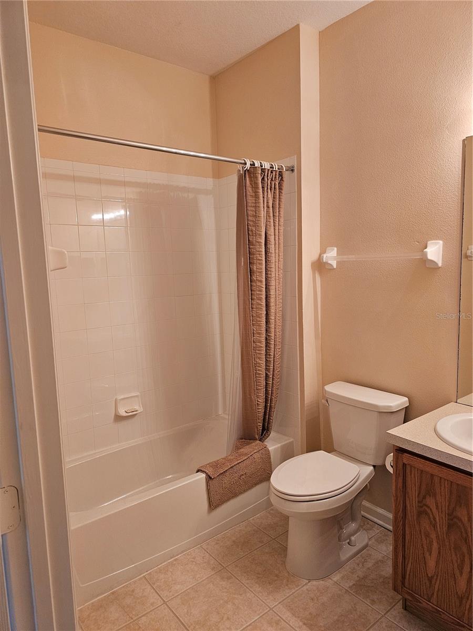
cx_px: 236
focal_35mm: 23
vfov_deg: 73.9
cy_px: 316
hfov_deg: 58.9
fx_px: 419
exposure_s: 1/120
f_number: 1.7
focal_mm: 6.3
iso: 400
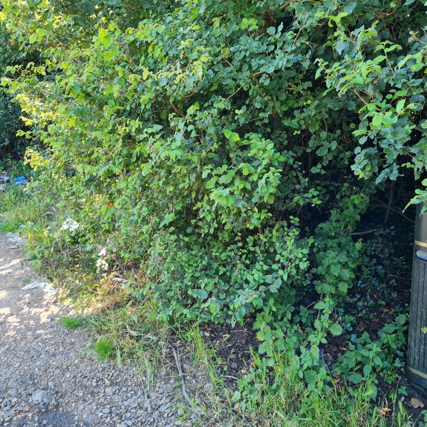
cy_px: 219
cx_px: 230
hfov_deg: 49.7
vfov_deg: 49.7
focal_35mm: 33
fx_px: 461
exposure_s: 1/100
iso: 64
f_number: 1.8
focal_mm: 5.4
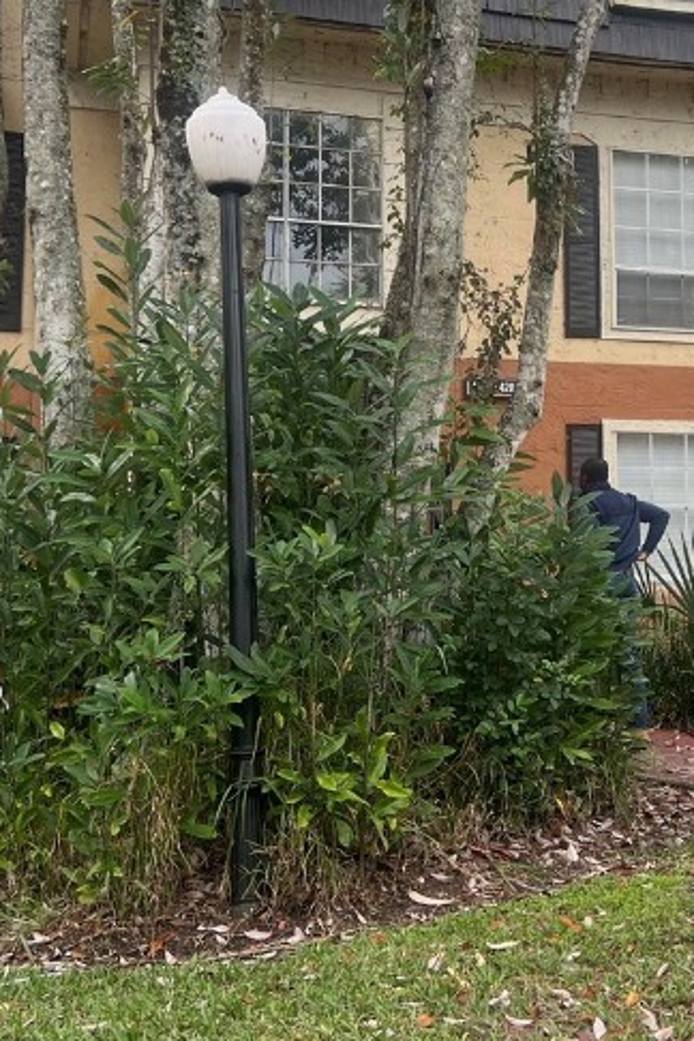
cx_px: 670
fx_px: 1648
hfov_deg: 23.0
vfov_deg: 34.9
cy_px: 398
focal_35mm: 57
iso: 50
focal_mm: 5.7
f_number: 1.5
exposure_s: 1/678
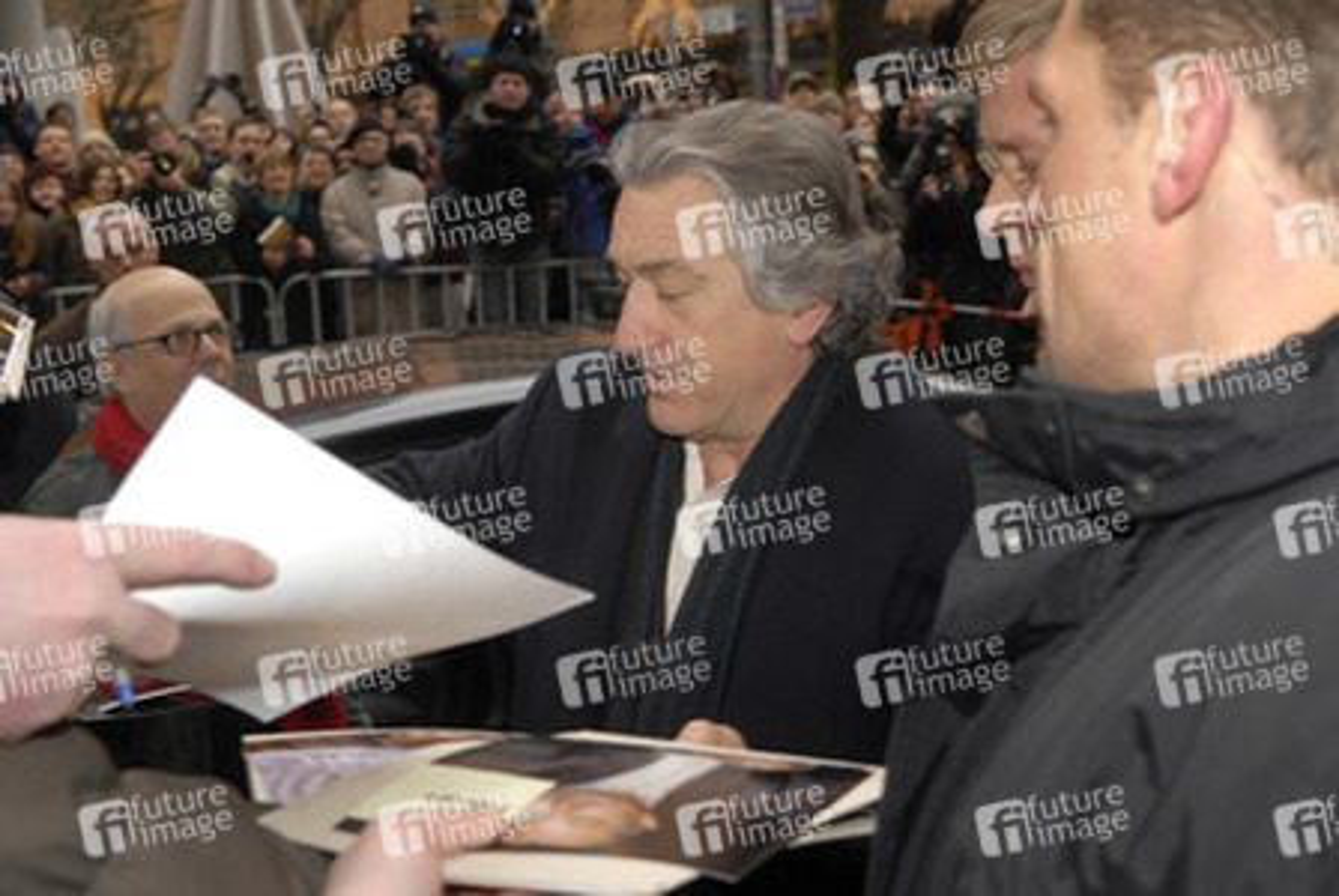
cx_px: 670
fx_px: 2235
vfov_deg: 22.7
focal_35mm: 60
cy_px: 448
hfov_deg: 33.4
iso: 400
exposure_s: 1/100
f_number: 5
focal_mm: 40
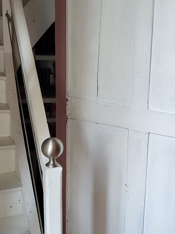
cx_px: 154
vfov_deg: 33.8
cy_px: 118
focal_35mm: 57
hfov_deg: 25.0
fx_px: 384
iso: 250
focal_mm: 5.4
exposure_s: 1/100
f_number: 1.8
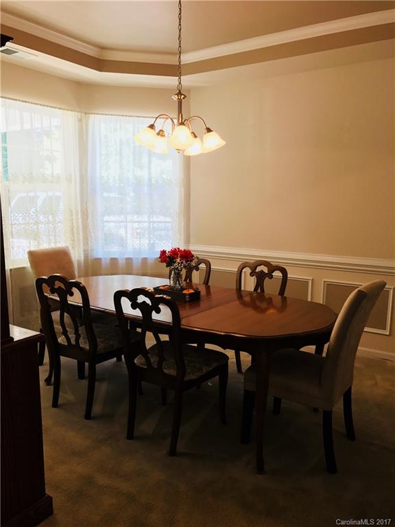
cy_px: 264
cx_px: 198
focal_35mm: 28
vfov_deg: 63.4
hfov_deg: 49.7
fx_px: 426
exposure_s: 1/40
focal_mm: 3.99
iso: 25
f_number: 1.8
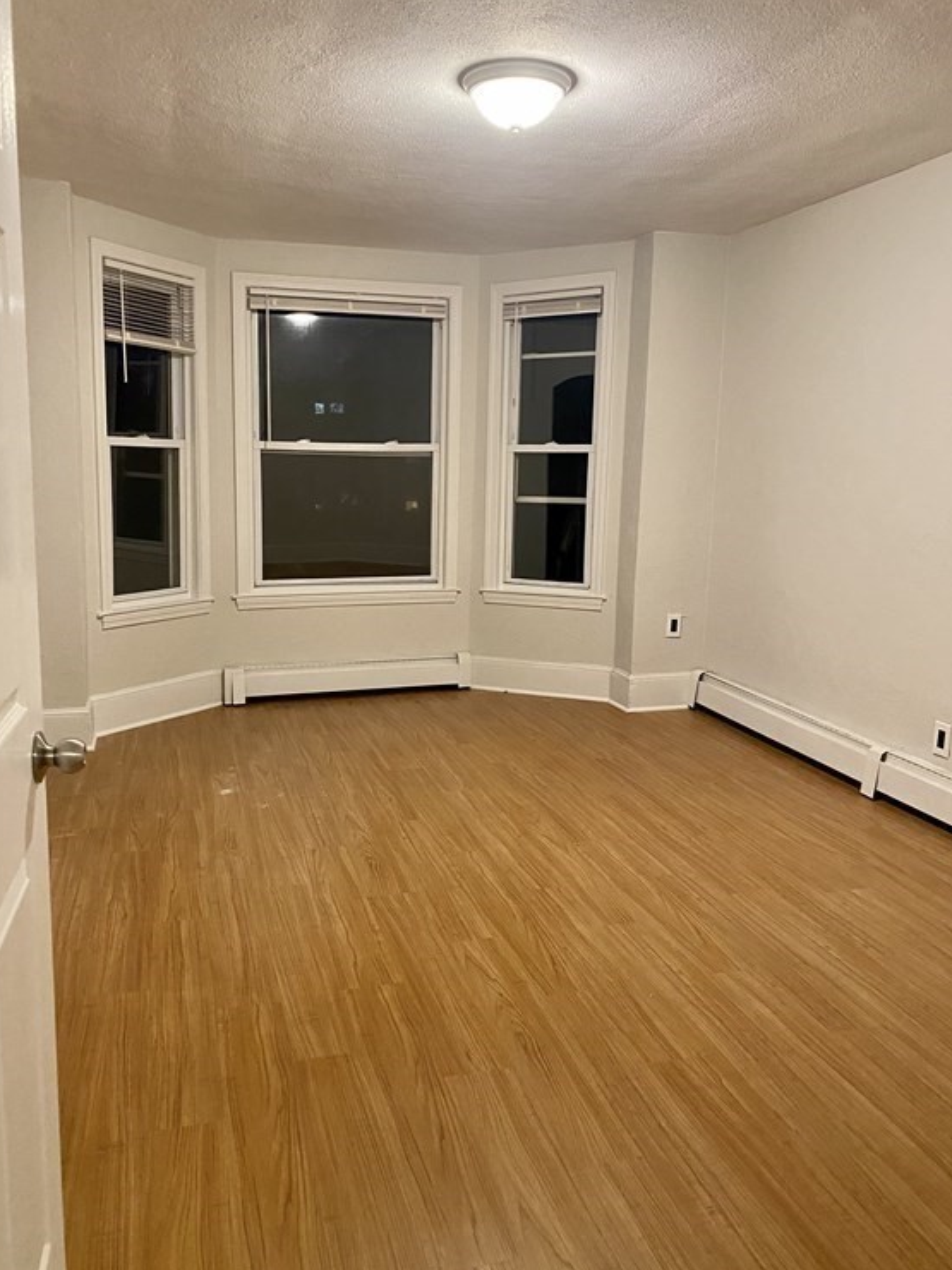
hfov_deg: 51.4
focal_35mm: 27
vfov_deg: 65.3
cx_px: 470
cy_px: 618
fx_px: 990
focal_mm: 4.25
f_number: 1.8
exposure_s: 1/60
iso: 500
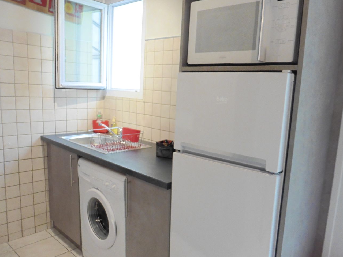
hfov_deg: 65.3
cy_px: 134
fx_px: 268
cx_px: 183
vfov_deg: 51.3
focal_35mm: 27
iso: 400
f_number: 3.3
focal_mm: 4.3
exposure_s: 1/25
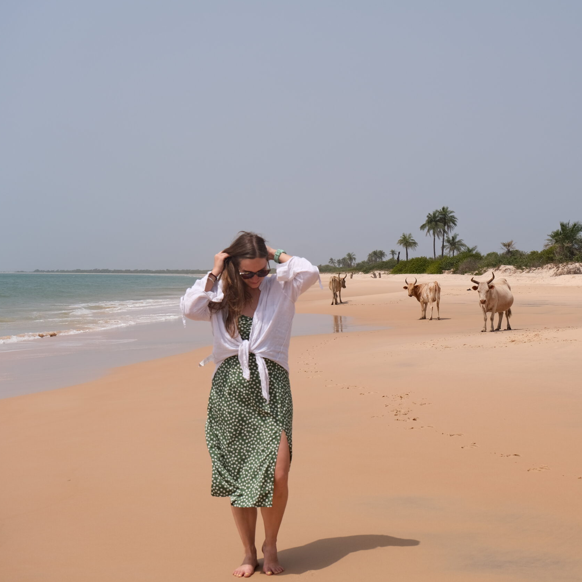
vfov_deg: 30.0
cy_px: 289
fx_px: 1084
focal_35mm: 57
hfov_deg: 29.6
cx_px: 428
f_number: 5.6
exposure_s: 1/1250
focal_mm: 29.2
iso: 160
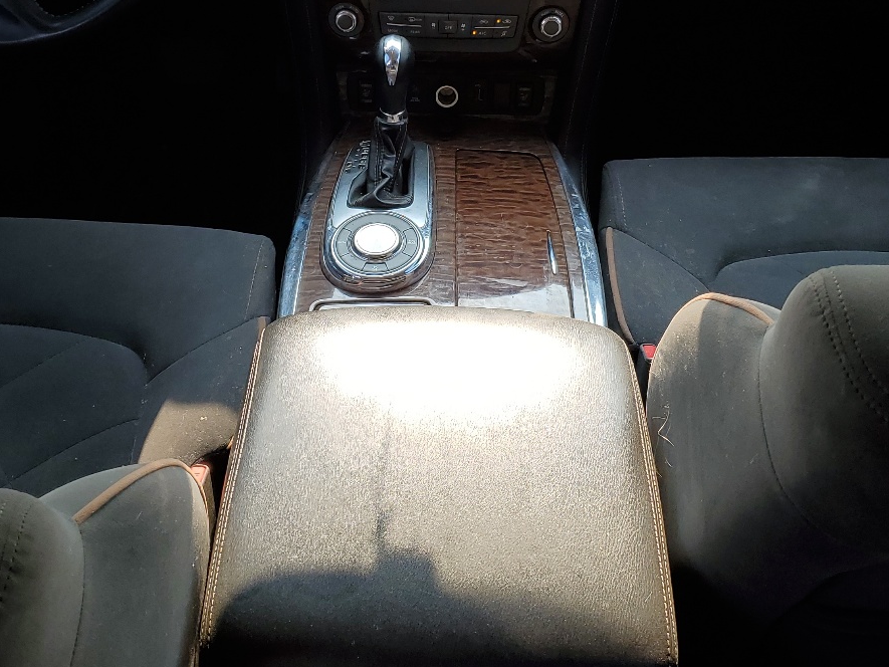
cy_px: 191
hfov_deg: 40.4
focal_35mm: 47
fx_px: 1207
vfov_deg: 30.5
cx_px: 414
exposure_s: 1/400
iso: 50
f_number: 1.5
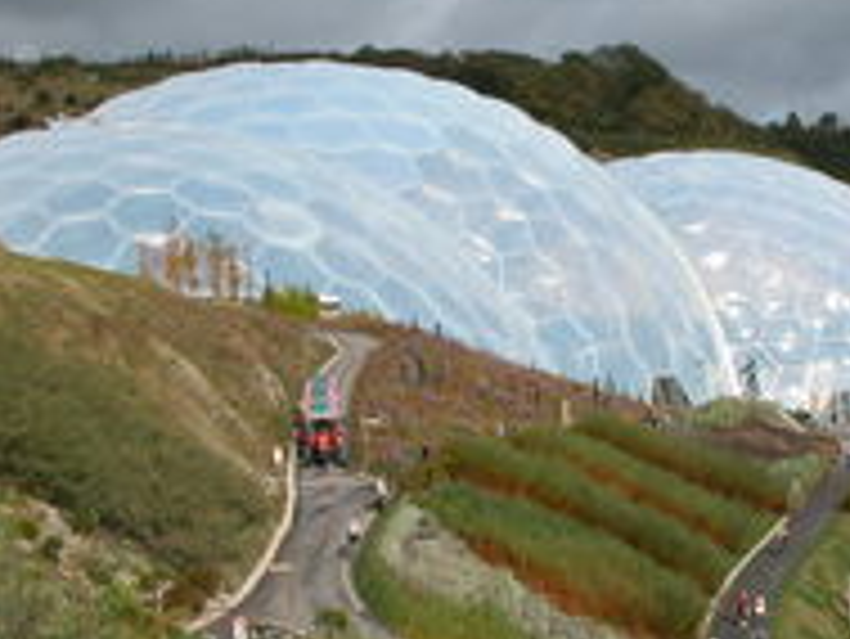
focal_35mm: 76
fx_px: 1867
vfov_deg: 19.4
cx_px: 603
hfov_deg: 25.4
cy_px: 248
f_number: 7.1
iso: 100
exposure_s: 1/442
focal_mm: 9.2
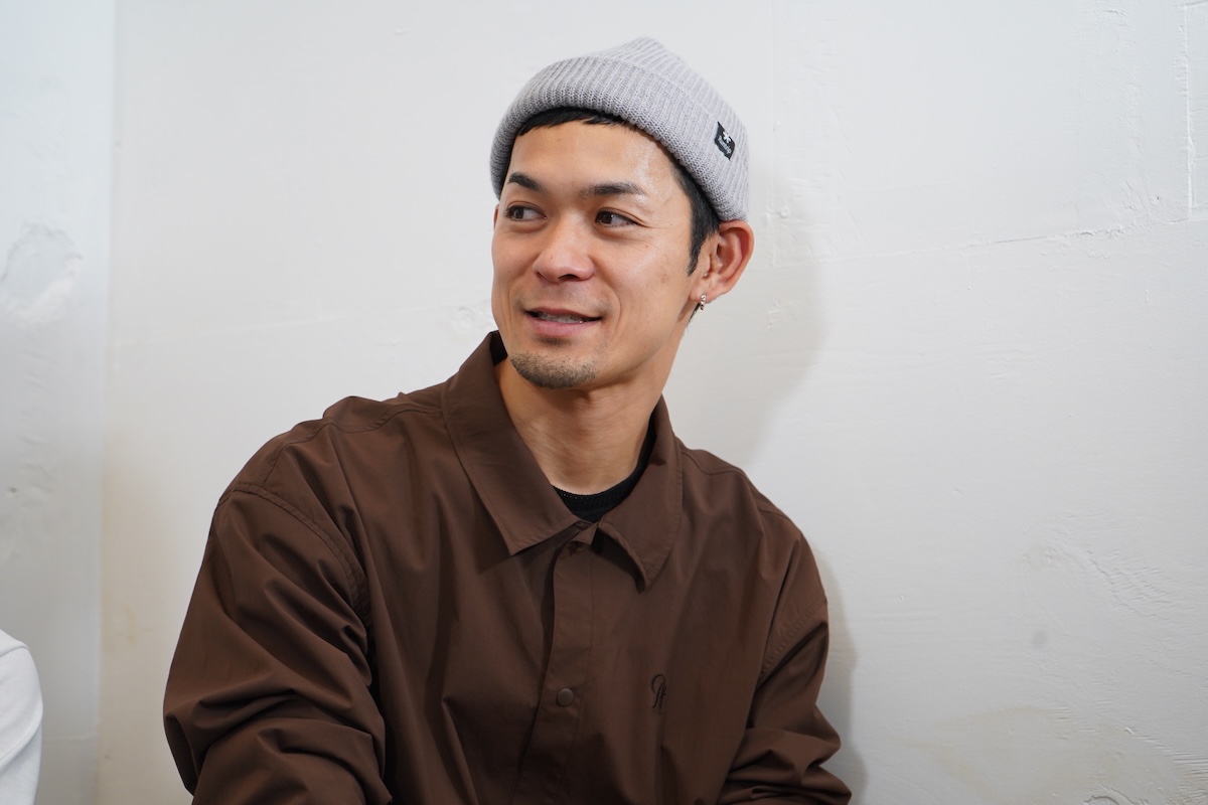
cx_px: 604
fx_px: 2147
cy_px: 402
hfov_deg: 31.4
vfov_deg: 21.2
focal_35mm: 64
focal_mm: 64
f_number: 5.6
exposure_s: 1/100
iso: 1600
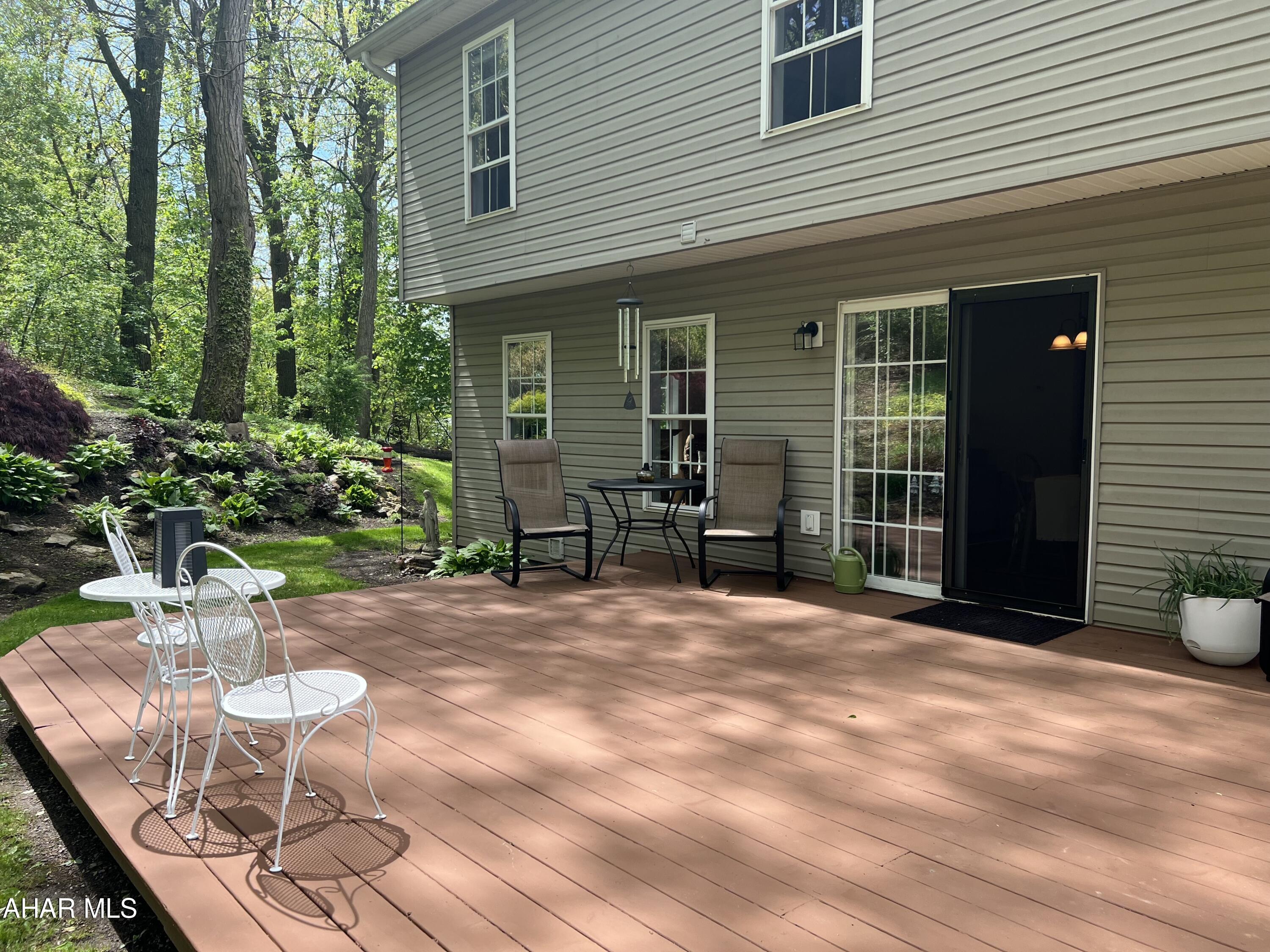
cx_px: 635
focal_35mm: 26
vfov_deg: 53.1
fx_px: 954
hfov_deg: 67.3
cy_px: 476
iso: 50
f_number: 1.5
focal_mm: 5.7
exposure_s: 1/1029
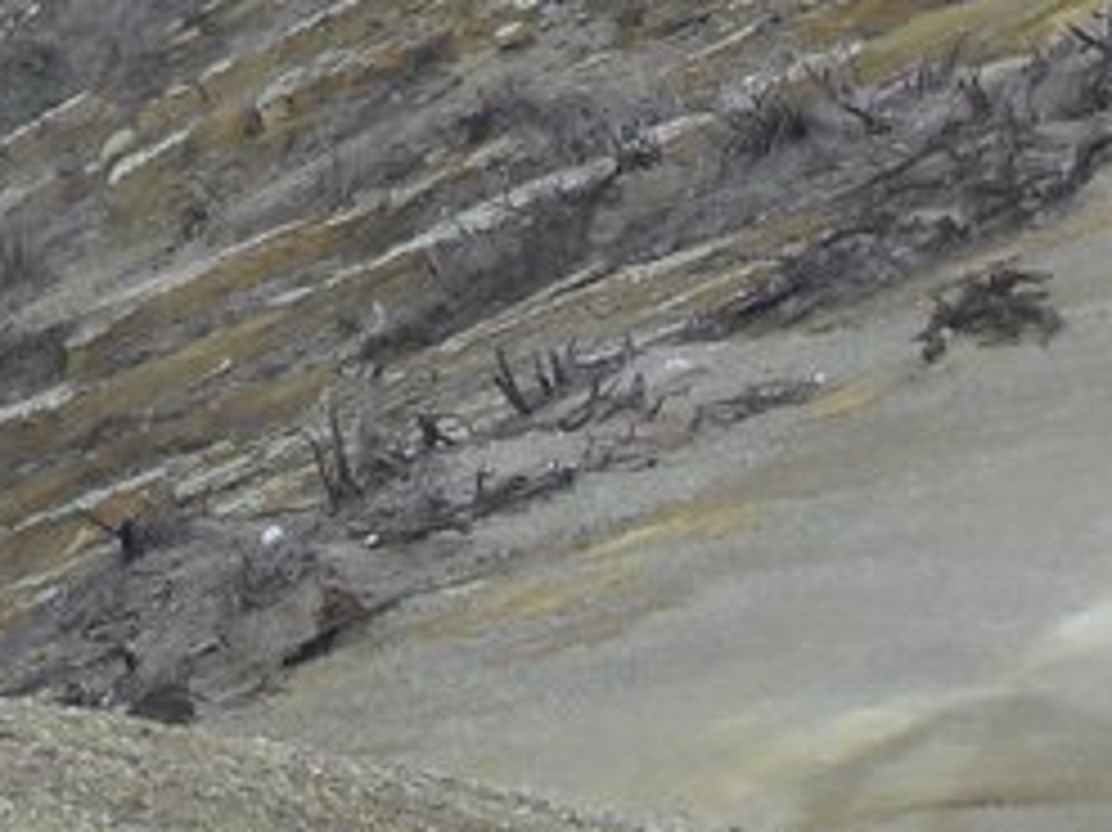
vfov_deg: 4.5
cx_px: -891
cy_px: -756
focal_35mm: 324
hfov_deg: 6.0
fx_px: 10403
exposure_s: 1/400
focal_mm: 12.8
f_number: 4.2
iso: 100
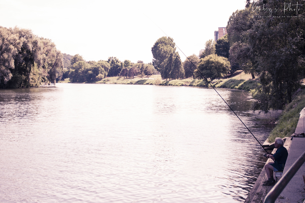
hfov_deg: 30.5
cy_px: 102
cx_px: 152
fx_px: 558
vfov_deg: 20.6
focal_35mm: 66
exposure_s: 1/320
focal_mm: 44
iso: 400
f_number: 5.3
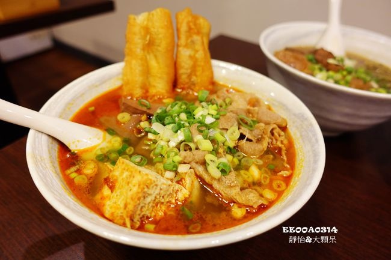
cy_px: 130
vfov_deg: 53.1
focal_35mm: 24
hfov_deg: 73.8
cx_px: 196
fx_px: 261
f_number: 1.8
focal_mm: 8.8
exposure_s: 1/30
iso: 250
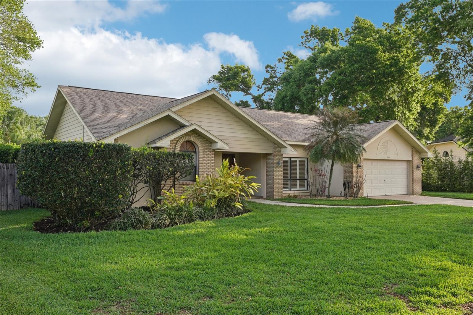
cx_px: 236
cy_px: 158
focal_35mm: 30
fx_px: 394
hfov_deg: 61.9
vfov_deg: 43.6
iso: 400
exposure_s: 1/320
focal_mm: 20
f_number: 8
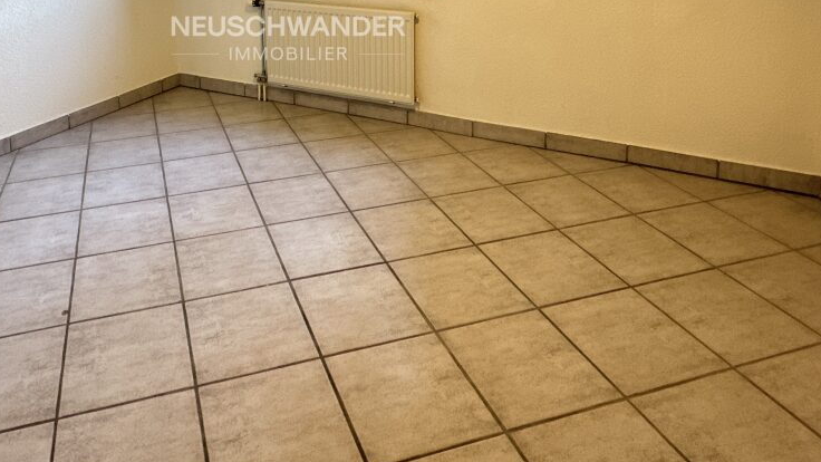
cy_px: -32
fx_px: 631
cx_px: 289
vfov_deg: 35.1
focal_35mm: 29
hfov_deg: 64.7
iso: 320
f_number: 2.2
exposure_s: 1/60
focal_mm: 2.22
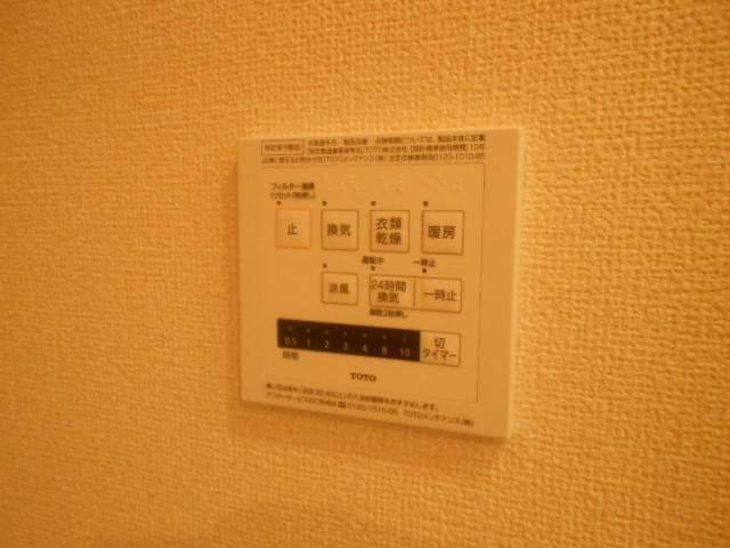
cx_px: 365
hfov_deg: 67.3
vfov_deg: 53.1
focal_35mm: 26
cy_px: 274
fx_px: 548
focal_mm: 4.6
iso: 800
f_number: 3.2
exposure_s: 1/80
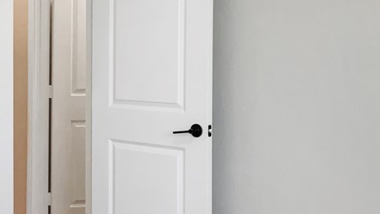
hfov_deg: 27.4
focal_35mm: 73
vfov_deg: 16.5
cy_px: 125
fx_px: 735
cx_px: 6
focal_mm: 3
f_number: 1.8
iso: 50
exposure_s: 1/120
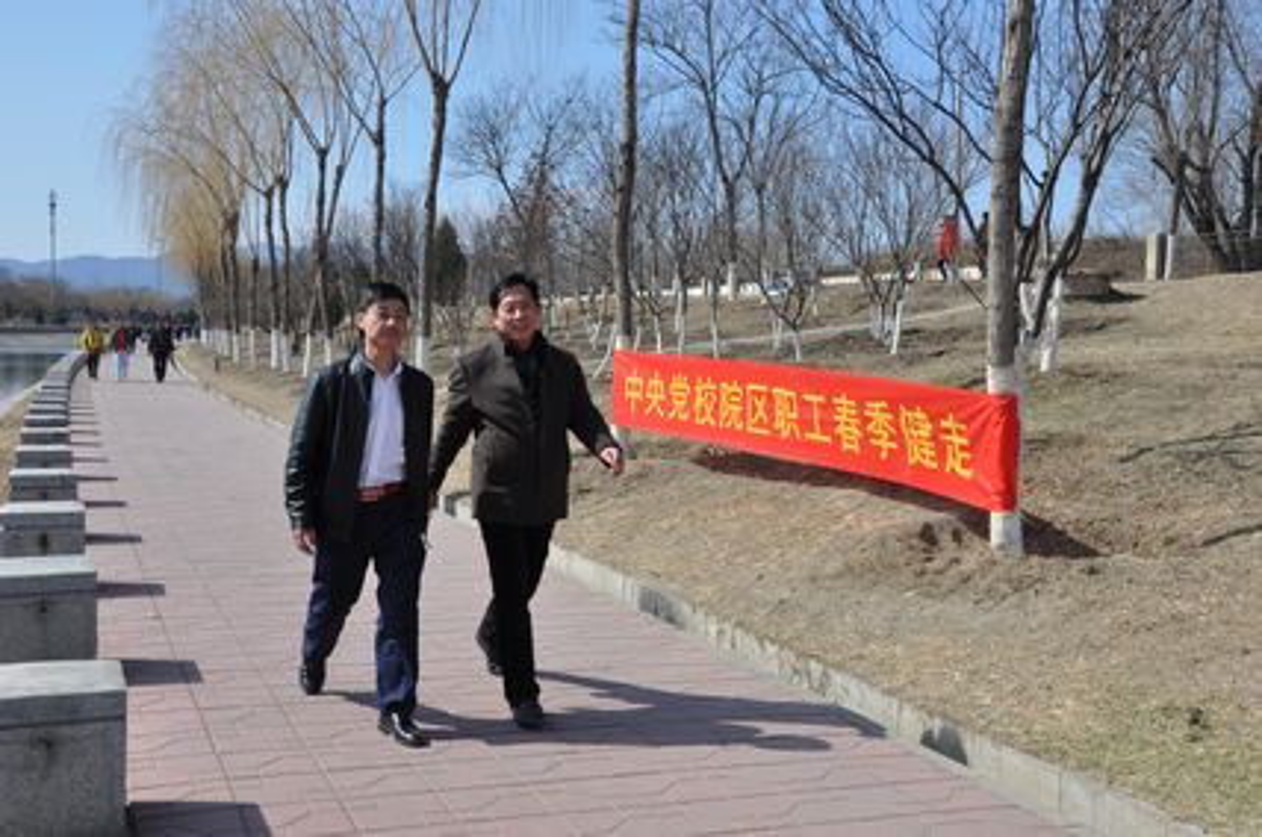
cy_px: 418
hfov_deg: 49.6
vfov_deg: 34.1
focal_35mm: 39
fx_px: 1365
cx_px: 631
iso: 400
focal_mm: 26
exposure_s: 1/500
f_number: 11
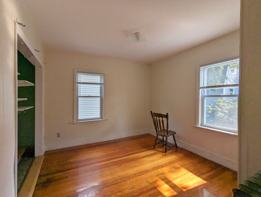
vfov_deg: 78.2
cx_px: 130
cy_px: 98
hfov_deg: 94.4
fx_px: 121
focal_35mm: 16
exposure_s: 1/199
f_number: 2.2
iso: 51
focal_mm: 2.35
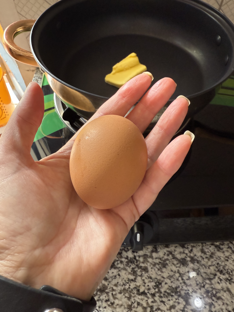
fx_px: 225
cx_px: 118
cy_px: 151
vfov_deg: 69.4
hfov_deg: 54.9
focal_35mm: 25
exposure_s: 1/79
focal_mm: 2.22
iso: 320
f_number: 2.2
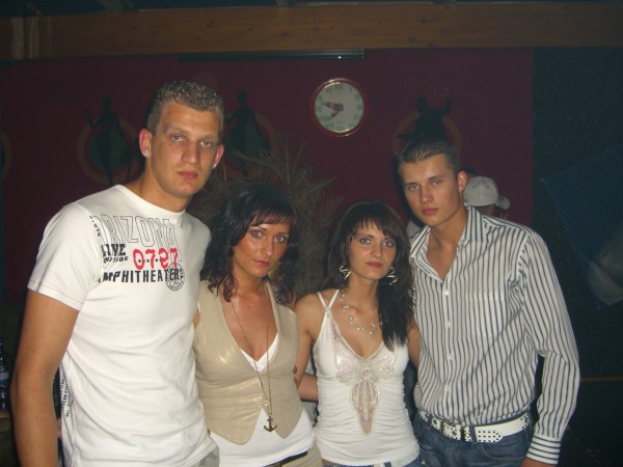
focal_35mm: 38
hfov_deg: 49.0
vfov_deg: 37.7
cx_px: 312
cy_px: 234
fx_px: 684
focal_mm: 7.9
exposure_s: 1/60
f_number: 2.8
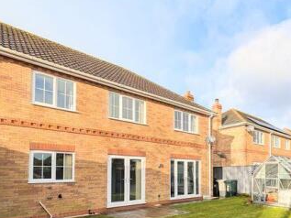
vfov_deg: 57.8
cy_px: 165
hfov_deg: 72.7
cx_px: 206
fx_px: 185
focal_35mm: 22
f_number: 1.7
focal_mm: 2.02
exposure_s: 1/2342
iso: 55
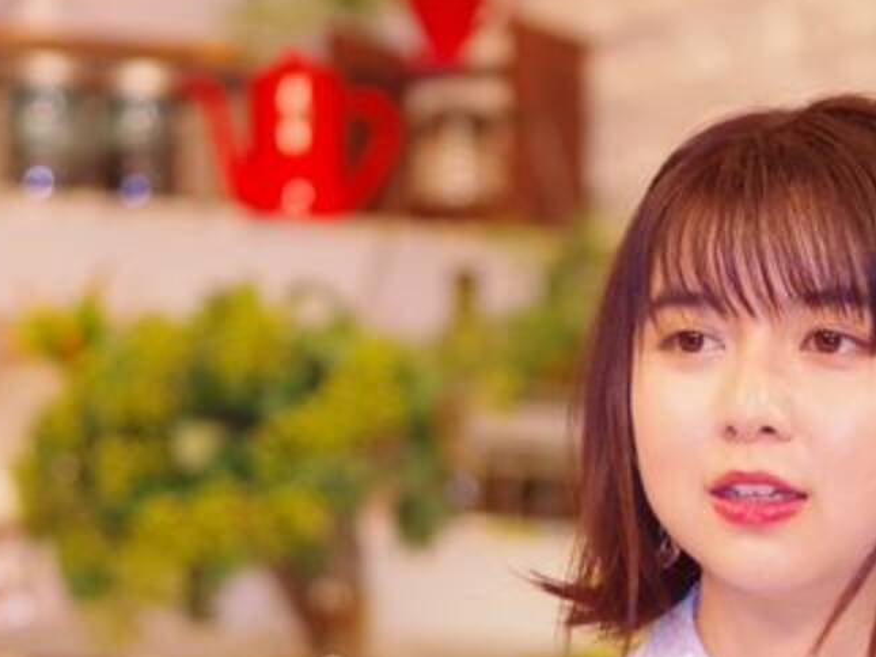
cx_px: 606
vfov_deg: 4.6
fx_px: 8125
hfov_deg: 6.2
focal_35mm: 321
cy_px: 531
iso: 1600
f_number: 7.1
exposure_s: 1/180
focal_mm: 120
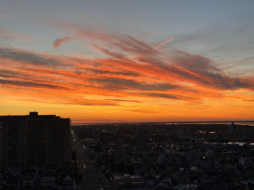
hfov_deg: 39.7
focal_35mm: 48
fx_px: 352
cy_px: 95
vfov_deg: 30.3
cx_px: 127
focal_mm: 6.86
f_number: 1.78
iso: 80
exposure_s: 1/368
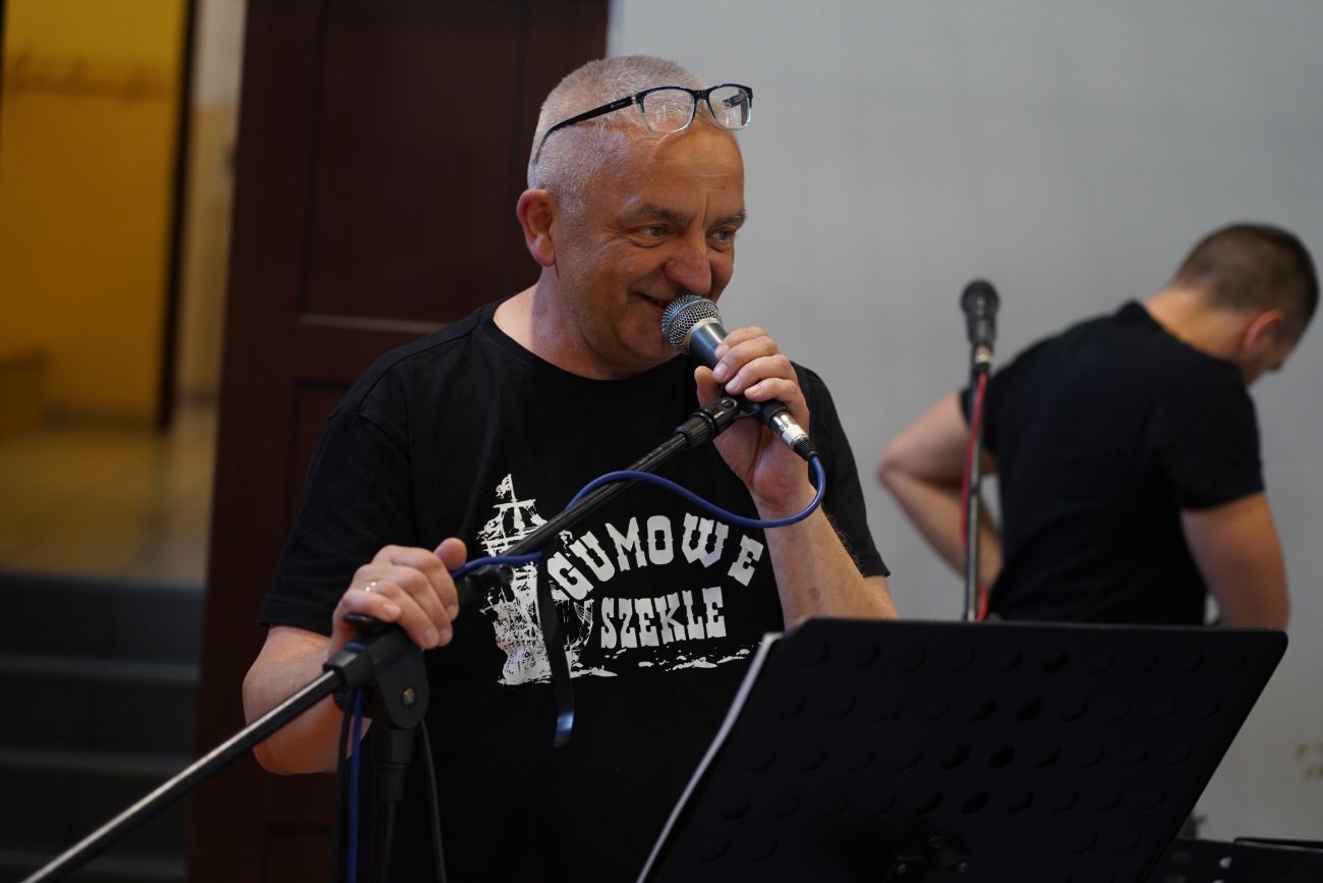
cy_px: 442
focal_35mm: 105
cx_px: 662
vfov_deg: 13.0
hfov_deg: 19.5
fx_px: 3859
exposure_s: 1/125
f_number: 4
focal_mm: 105
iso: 1250
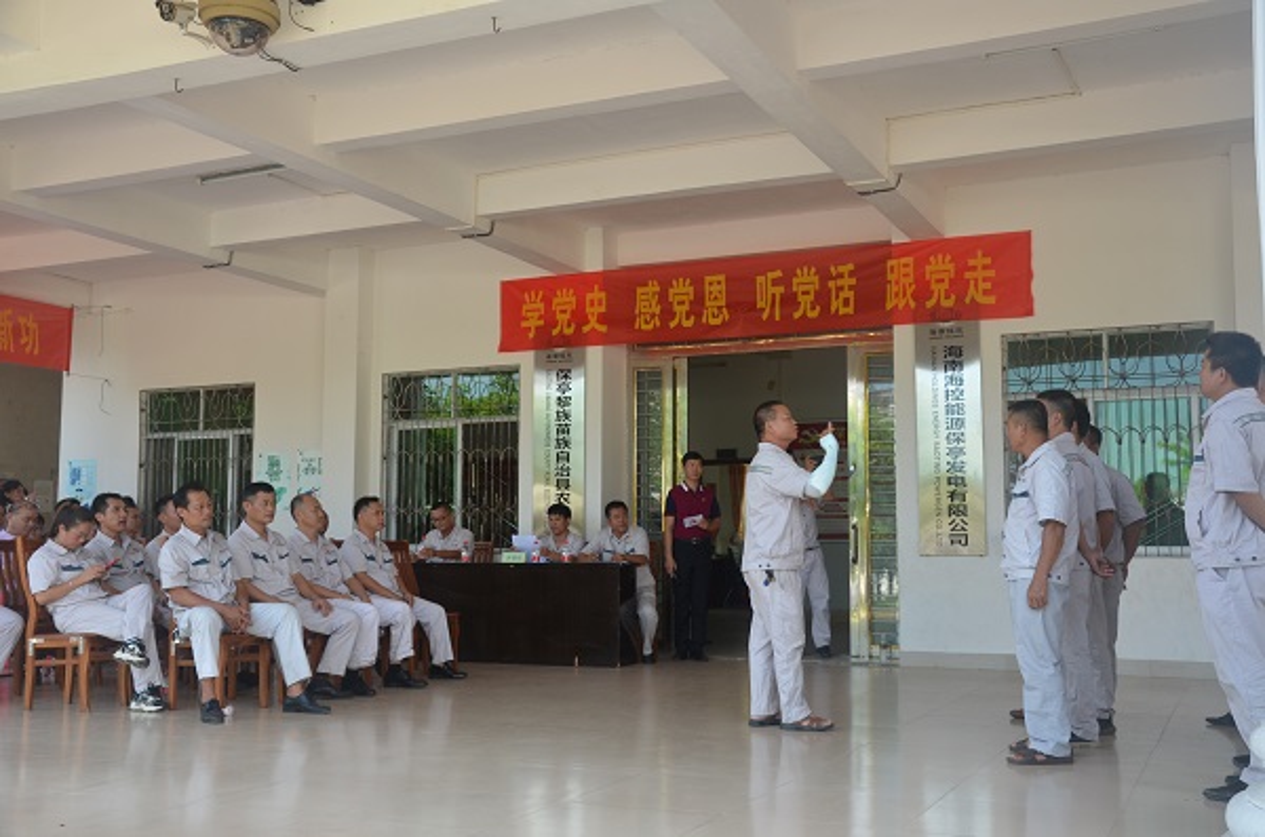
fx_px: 1315
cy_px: 418
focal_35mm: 38
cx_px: 632
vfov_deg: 35.3
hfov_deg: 51.4
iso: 200
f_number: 5.6
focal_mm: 25
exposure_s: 1/125
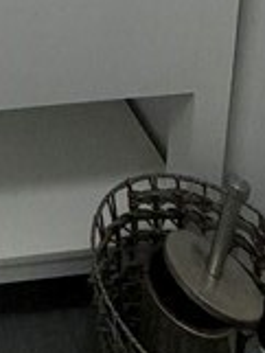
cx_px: -315
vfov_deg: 13.4
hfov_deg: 13.4
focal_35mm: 89
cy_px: -563
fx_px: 907
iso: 160
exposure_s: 1/120
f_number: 2.2
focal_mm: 2.22
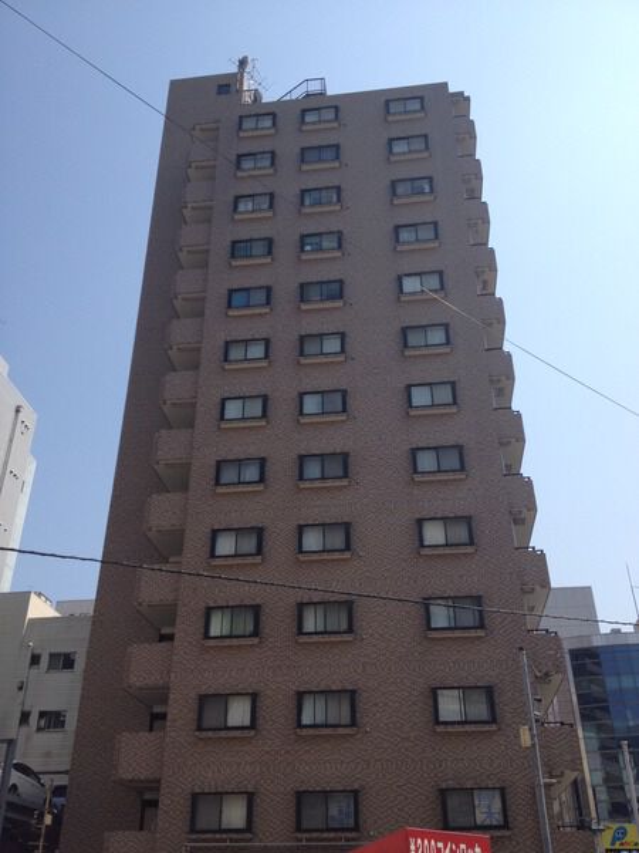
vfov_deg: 52.6
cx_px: 320
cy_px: 426
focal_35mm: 35
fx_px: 861
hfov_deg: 40.7
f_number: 2.4
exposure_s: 1/1972
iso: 50
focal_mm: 4.28
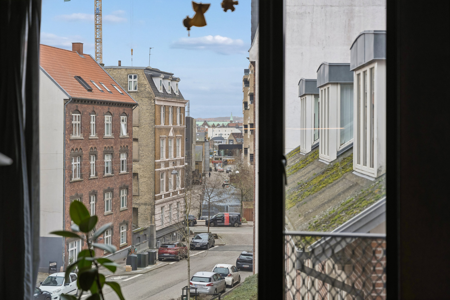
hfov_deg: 34.5
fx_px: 725
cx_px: 225
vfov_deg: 23.4
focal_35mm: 58
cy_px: 150
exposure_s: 1/250
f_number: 4
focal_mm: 58
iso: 400
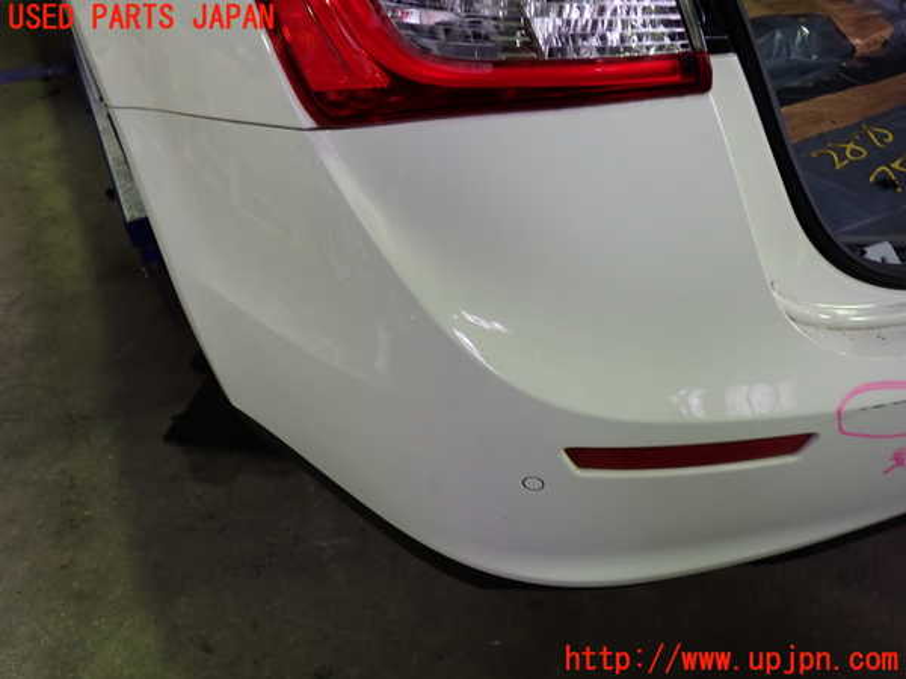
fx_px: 785
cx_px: 453
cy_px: 340
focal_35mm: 30
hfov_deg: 60.0
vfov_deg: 46.8
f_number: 2.3
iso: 200
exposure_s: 1/40
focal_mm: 5.4
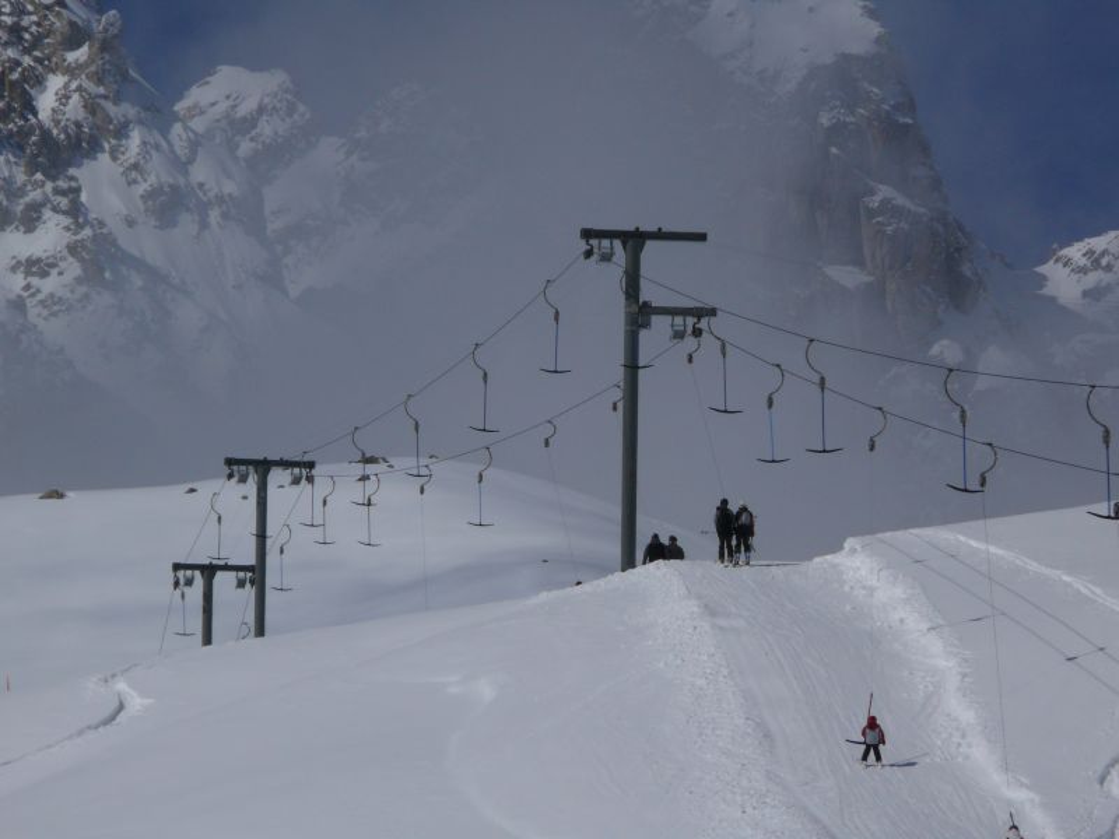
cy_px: 420
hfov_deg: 4.7
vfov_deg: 3.5
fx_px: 13577
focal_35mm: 420
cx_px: 560
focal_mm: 88.8
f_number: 11
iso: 100
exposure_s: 1/800
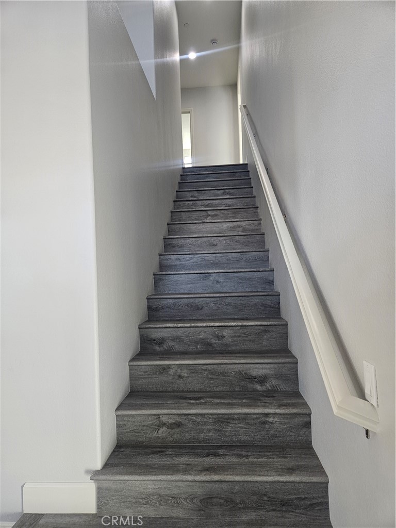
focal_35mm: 23
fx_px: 351
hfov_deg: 58.9
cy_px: 264
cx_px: 198
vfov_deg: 73.9
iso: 160
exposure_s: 1/120
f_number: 1.8
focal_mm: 5.4
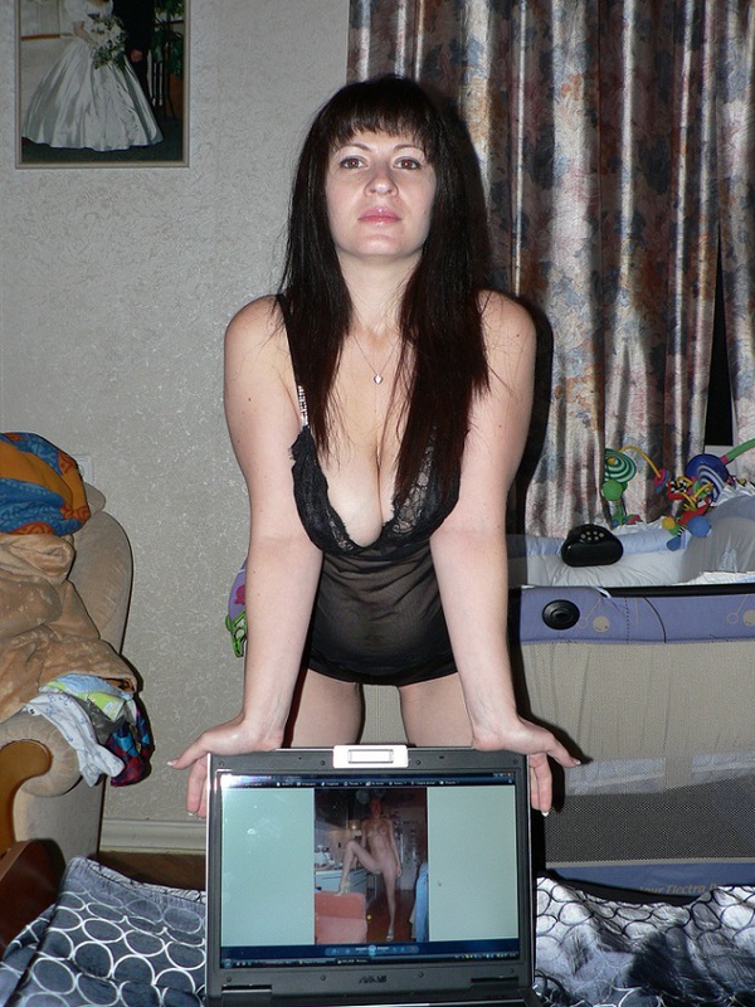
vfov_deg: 51.4
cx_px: 378
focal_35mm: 36
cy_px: 504
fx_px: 1047
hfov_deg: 39.7
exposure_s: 1/60
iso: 100
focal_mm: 6
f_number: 2.8
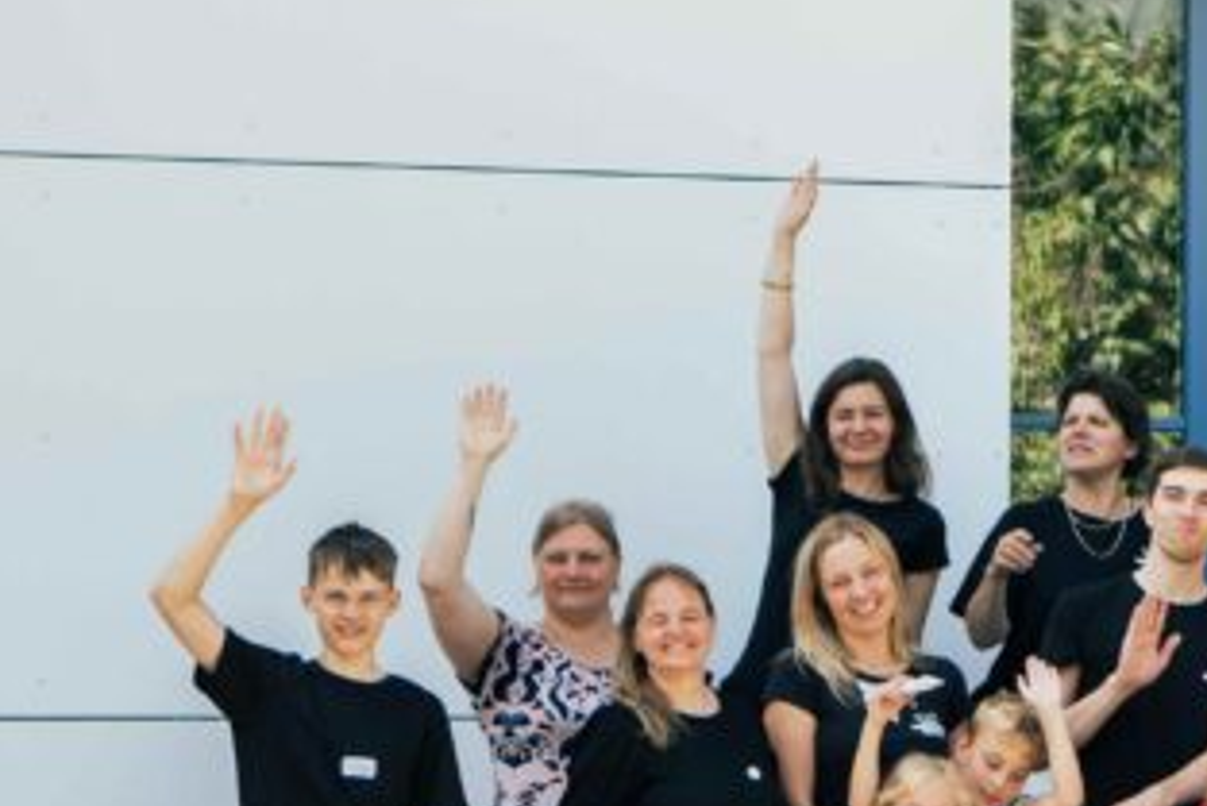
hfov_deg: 8.2
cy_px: 361
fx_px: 8218
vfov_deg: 5.6
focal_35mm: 245
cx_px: 1839
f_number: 4
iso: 200
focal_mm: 50
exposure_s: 1/500
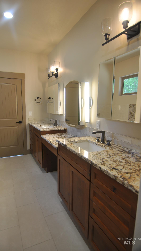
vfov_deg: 89.6
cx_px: 60
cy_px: 124
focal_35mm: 19
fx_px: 126
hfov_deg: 58.1
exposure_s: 1/60
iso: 200
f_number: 4
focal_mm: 12
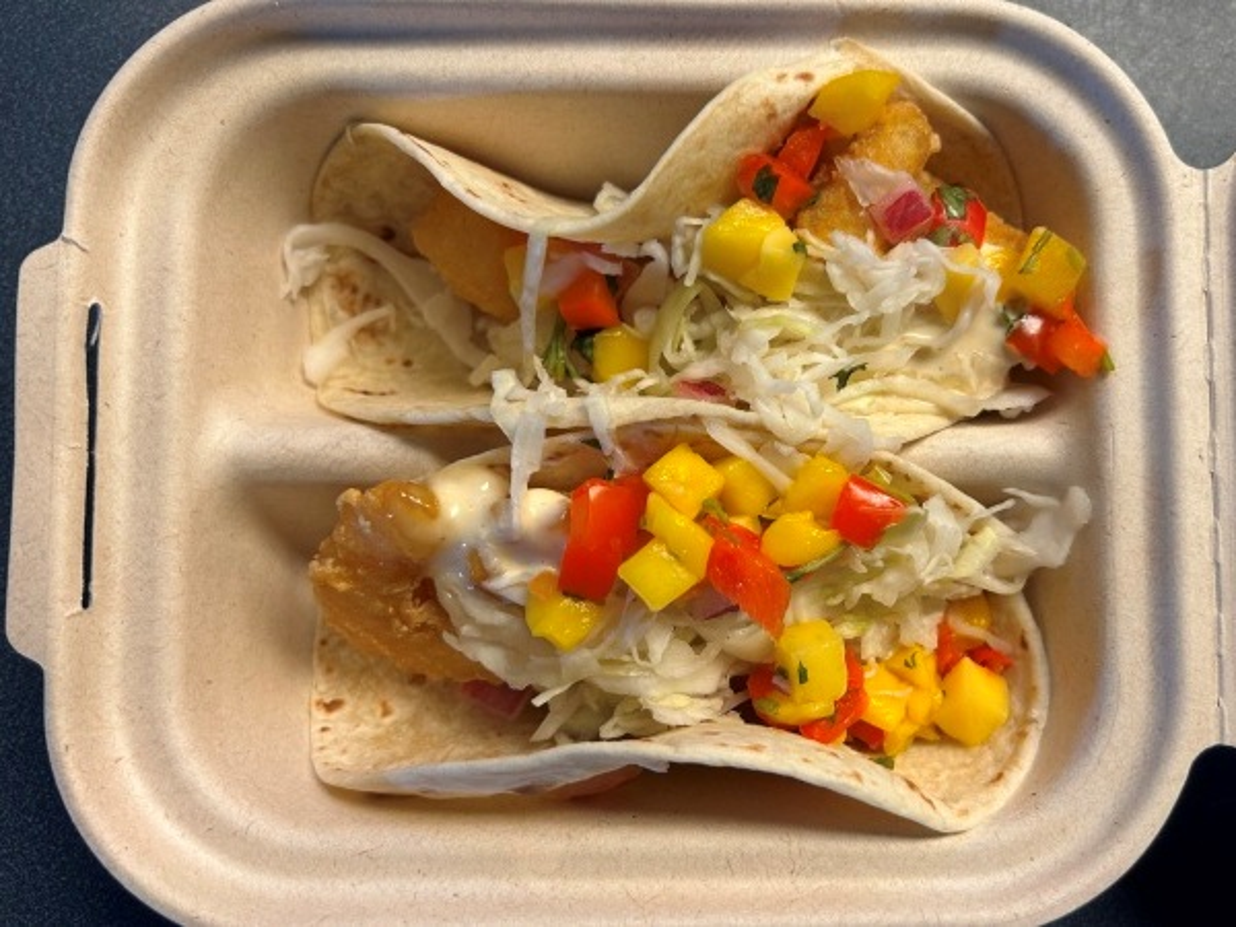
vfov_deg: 53.1
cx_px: 618
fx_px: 928
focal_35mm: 26
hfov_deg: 67.3
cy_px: 464
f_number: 1.5
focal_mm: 5.7
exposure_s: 1/63
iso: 64
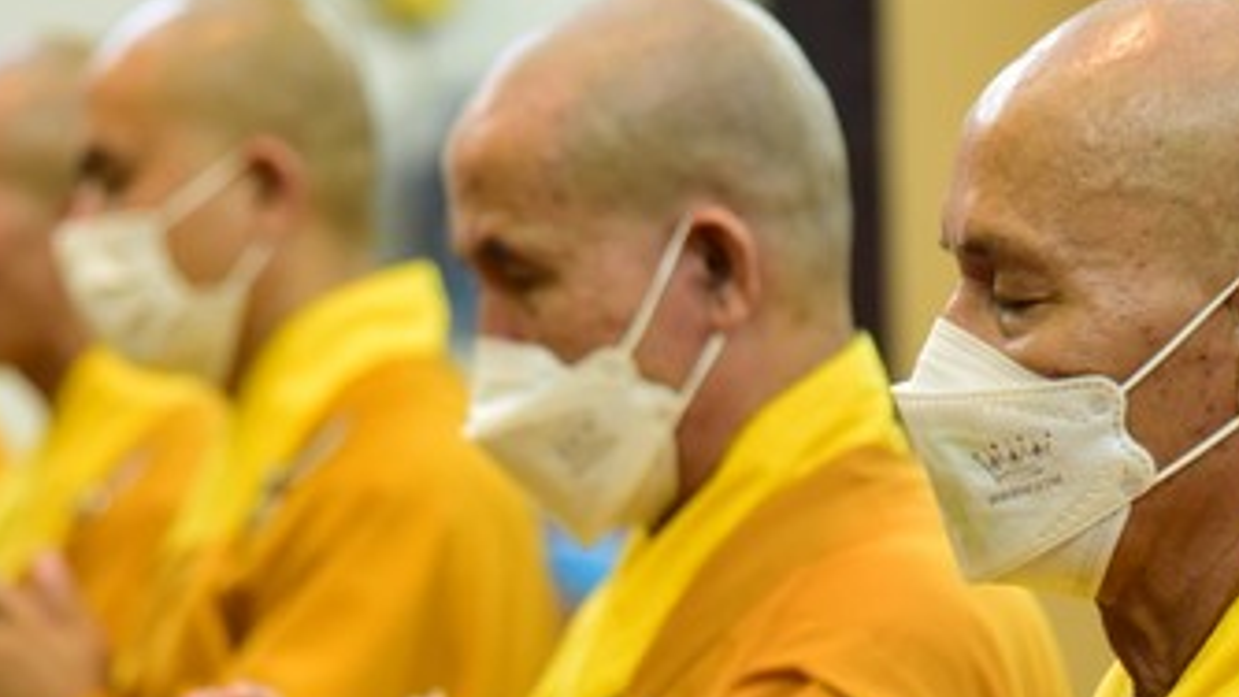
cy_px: 660
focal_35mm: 245
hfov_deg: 8.8
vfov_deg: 5.0
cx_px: 601
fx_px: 8050
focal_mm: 120
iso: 4000
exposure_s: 1/80
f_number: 4
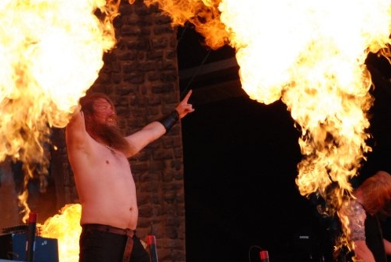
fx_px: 1674
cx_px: 113
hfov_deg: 13.3
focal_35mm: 154
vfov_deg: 8.9
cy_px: 97
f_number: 7.1
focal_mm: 66
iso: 800
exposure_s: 1/400
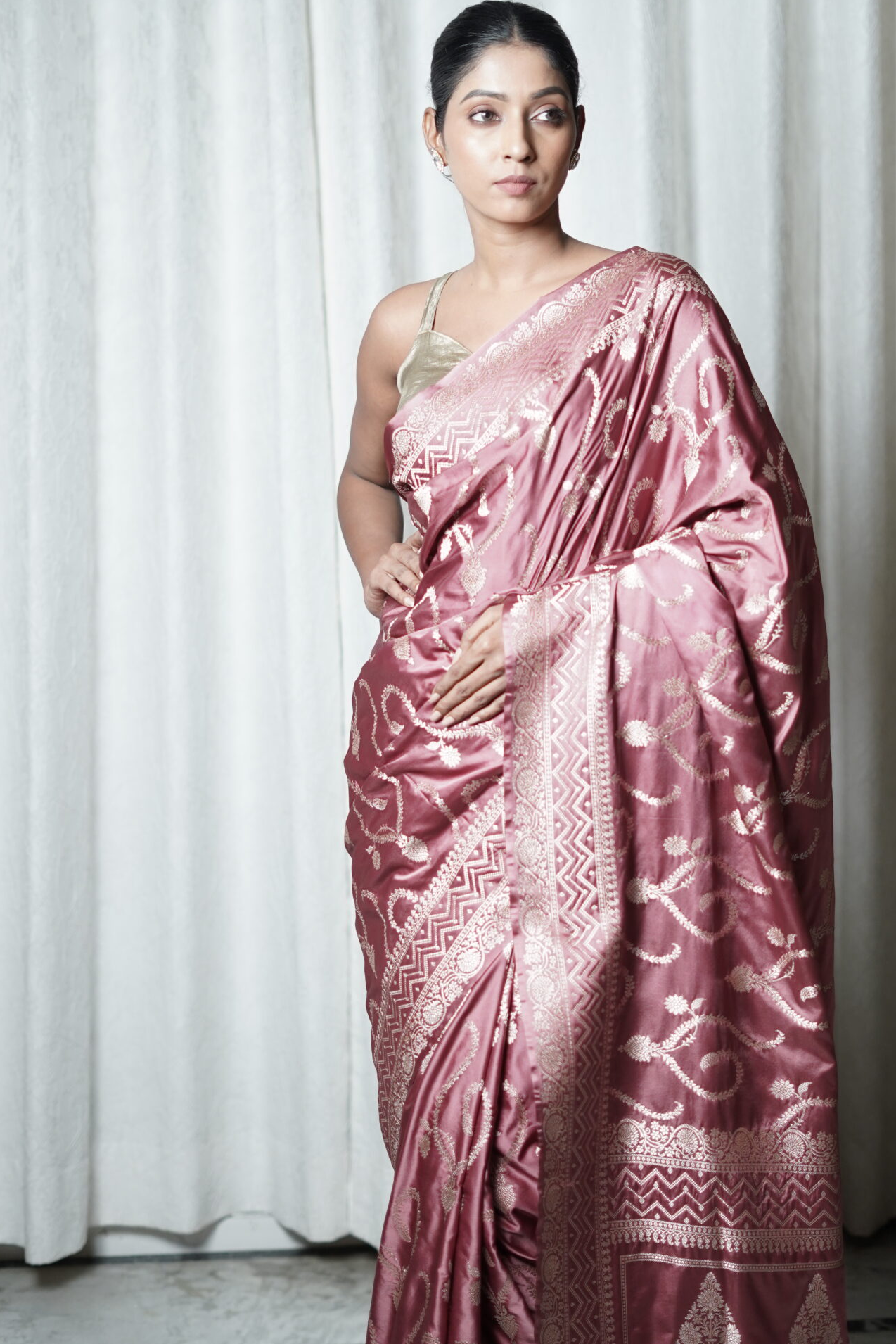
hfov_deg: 20.3
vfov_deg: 30.1
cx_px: 575
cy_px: 633
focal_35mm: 67
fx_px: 2500
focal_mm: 50
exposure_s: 1/200
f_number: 1.8
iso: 640
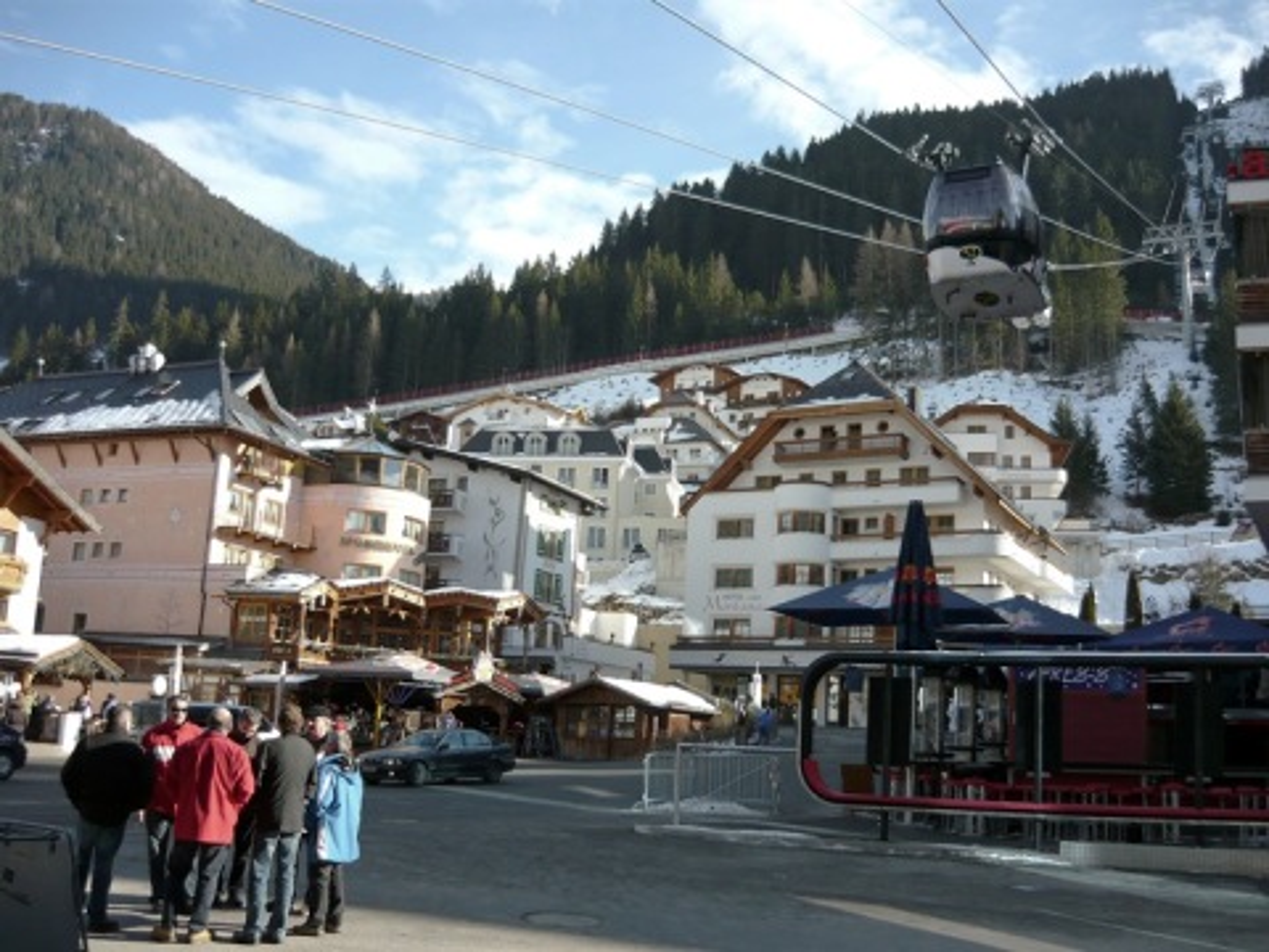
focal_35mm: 33
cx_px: 634
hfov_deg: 55.4
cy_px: 476
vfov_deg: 42.9
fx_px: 1210
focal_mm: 5.5
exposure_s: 1/640
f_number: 2.8
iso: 100
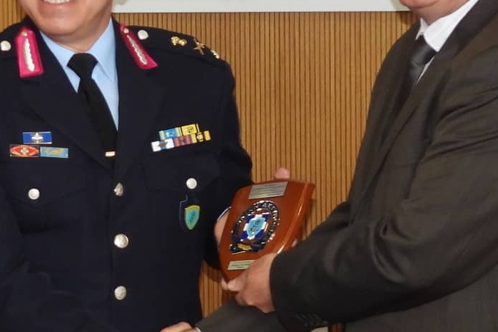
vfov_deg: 6.7
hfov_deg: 10.0
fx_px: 2849
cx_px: 190
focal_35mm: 206
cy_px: 198
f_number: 3.5
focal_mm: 10.7
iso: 200
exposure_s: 1/30
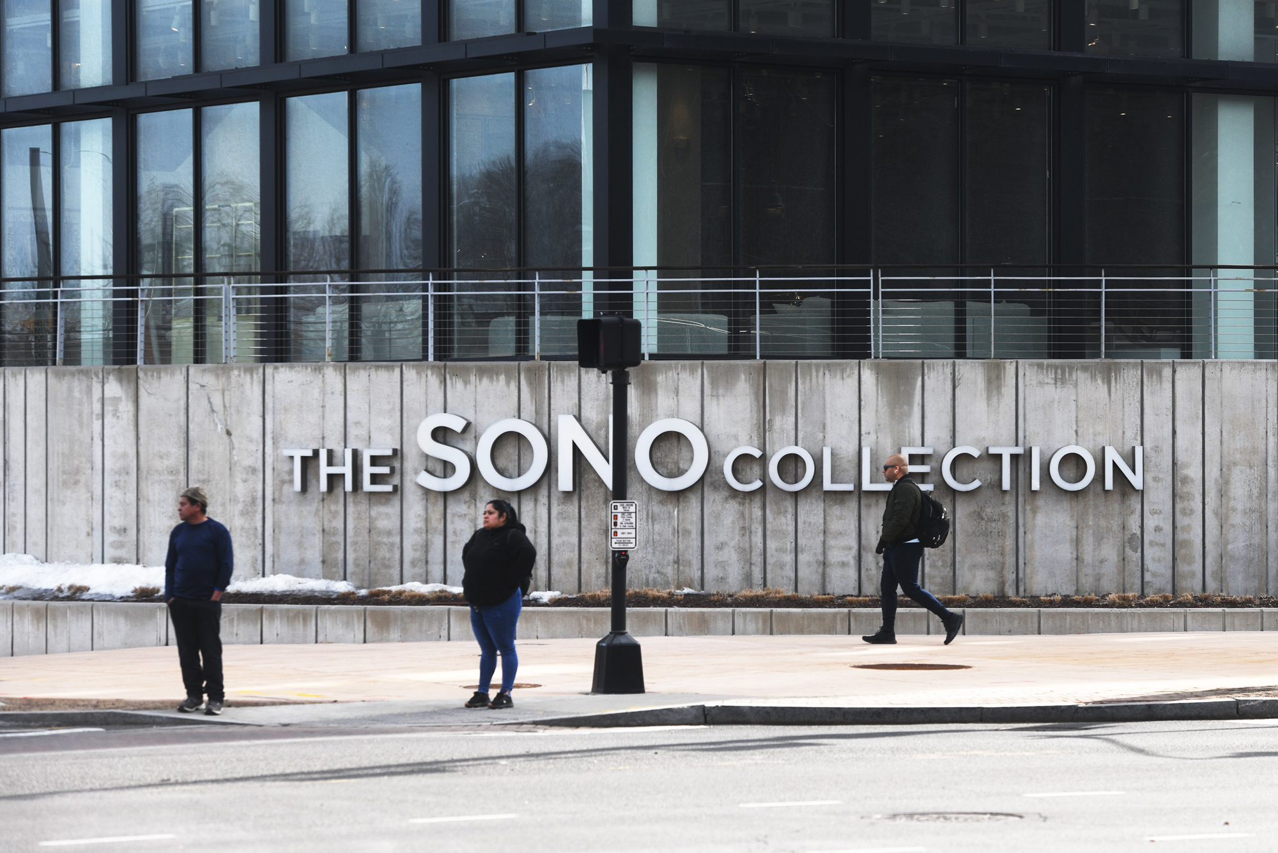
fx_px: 3905
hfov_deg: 18.6
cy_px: 426
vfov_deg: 12.5
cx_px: 639
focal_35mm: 110
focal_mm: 110
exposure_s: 1/800
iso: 200
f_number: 5.6
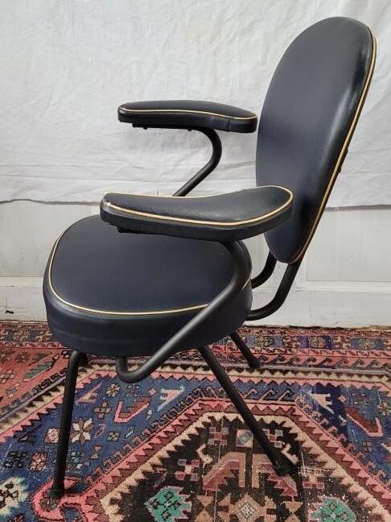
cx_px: 196
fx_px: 392
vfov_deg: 67.3
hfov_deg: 53.1
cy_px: 261
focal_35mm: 26
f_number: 1.8
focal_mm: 5.4
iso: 400
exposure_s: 1/50
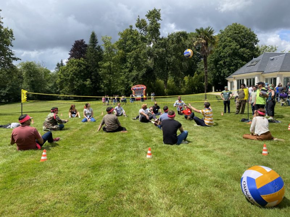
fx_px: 218
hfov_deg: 67.3
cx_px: 145
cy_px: 108
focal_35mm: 26
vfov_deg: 53.1
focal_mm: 4.25
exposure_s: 1/2066
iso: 32
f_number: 1.8
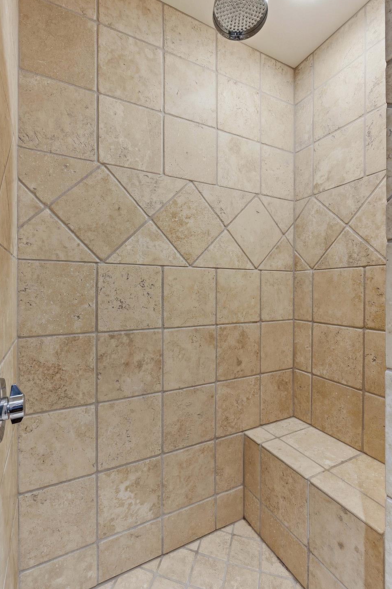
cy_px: 294
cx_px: 192
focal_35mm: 17
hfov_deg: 70.4
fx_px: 278
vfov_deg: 93.3
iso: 320
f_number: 9
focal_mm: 16
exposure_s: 1/25
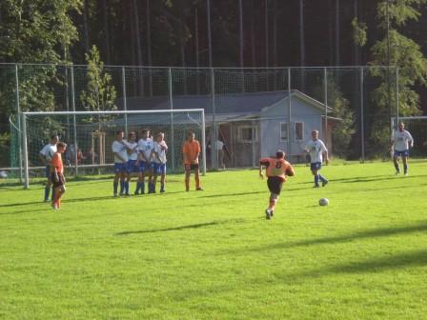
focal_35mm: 105
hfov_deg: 18.7
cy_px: 160
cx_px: 214
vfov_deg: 14.1
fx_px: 1295
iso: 180
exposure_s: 1/250
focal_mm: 17.3
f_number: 5.7
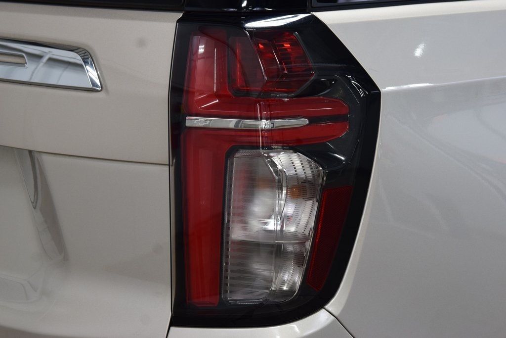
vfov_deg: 15.2
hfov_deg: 22.6
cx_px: 253
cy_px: 169
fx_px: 1265
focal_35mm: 90
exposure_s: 1/30
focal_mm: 60
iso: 800
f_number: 7.1
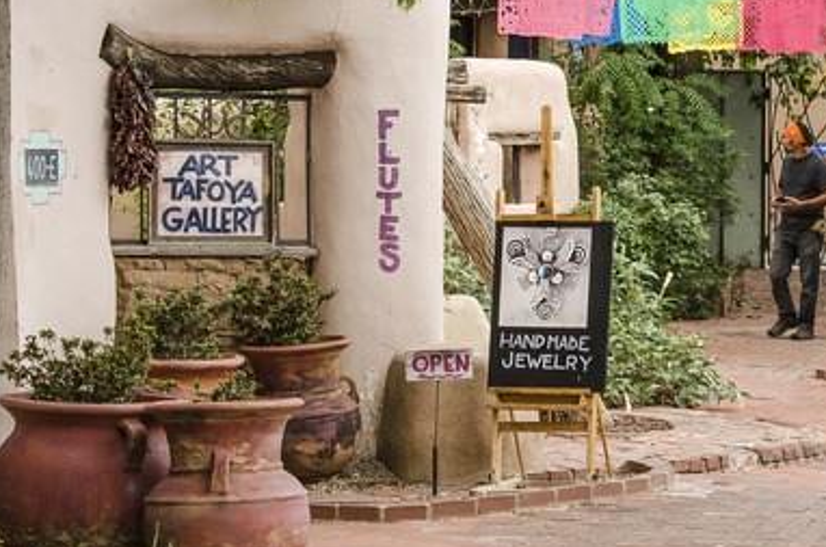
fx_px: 3503
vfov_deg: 8.9
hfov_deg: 13.4
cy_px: 202
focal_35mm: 153
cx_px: 629
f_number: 8
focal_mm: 50
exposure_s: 1/60
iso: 400
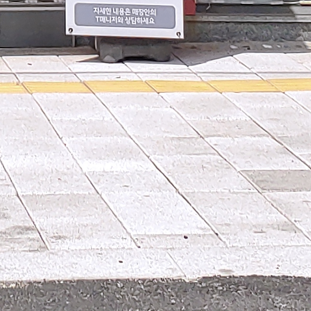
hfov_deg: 9.0
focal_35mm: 192
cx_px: -103
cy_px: -352
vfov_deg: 8.5
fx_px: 1952
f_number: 1.5
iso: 50
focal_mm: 4.23
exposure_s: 1/3226
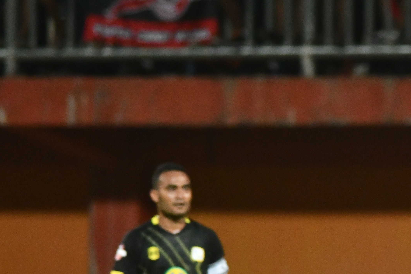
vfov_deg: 1.2
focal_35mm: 1186
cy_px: 277
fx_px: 13537
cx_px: 521
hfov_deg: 1.7
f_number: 4
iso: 3200
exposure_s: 1/500
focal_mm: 300
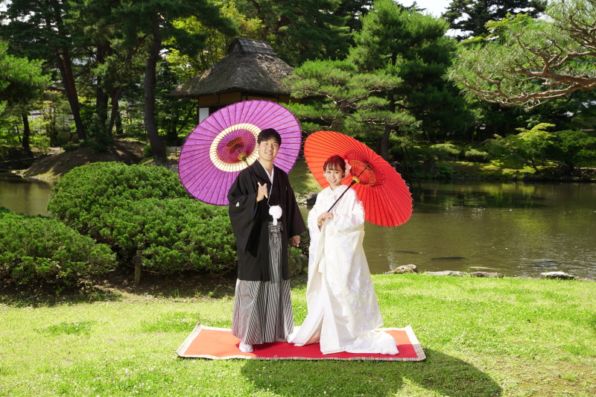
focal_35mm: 41
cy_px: 198
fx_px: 679
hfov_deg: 47.4
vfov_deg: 32.6
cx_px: 298
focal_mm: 41
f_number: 9
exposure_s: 1/80
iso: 100
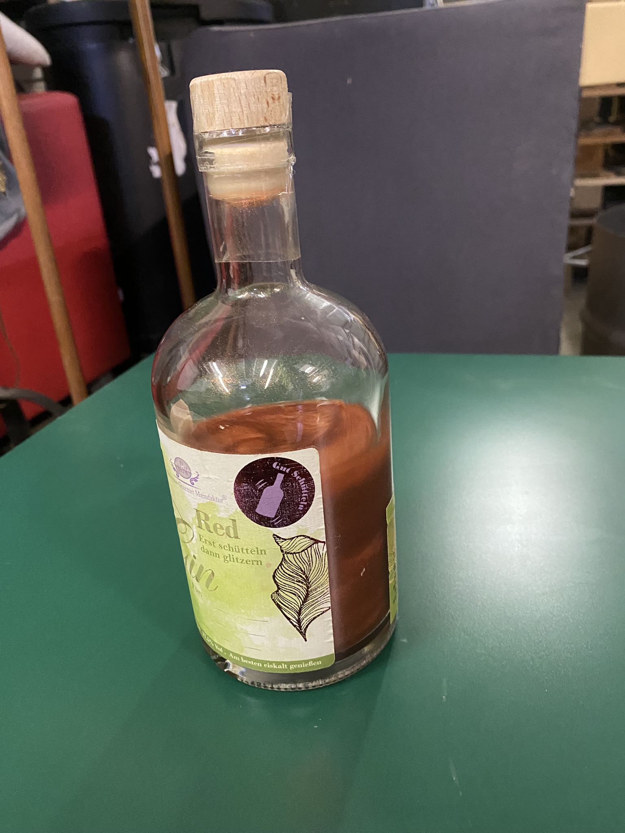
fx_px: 626
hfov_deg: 53.1
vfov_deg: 67.3
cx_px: 312
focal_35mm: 26
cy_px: 416
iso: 640
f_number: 1.8
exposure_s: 1/25
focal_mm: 4.25
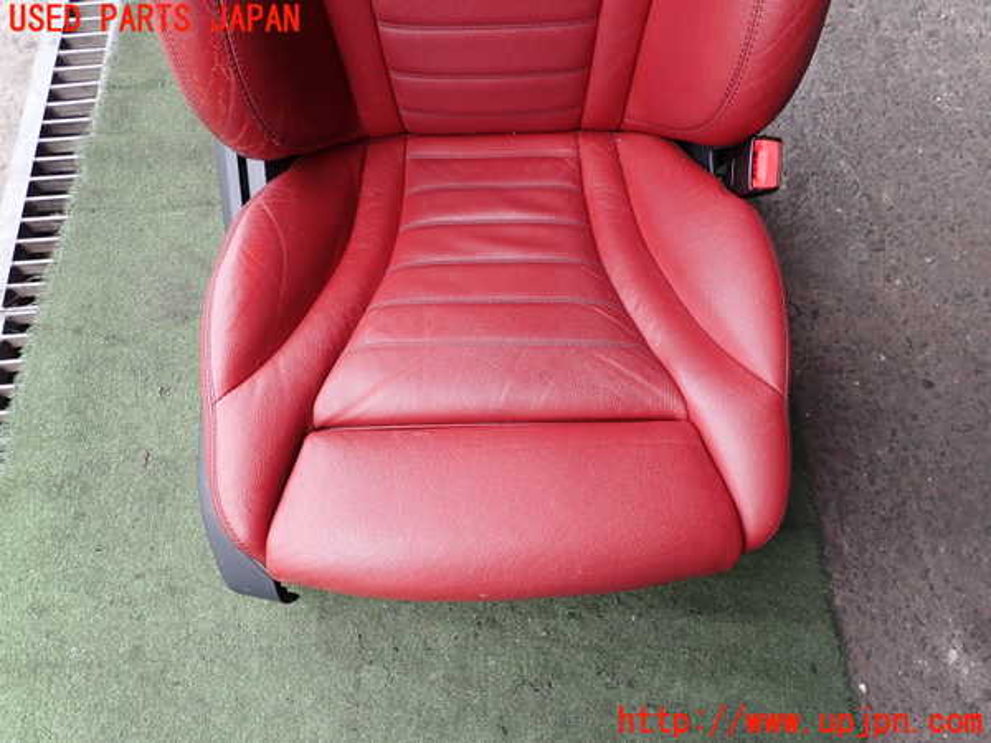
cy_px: 372
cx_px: 496
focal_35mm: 25
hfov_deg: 69.4
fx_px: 716
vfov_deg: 54.9
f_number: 2.8
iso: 100
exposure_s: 1/125
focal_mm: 4.5
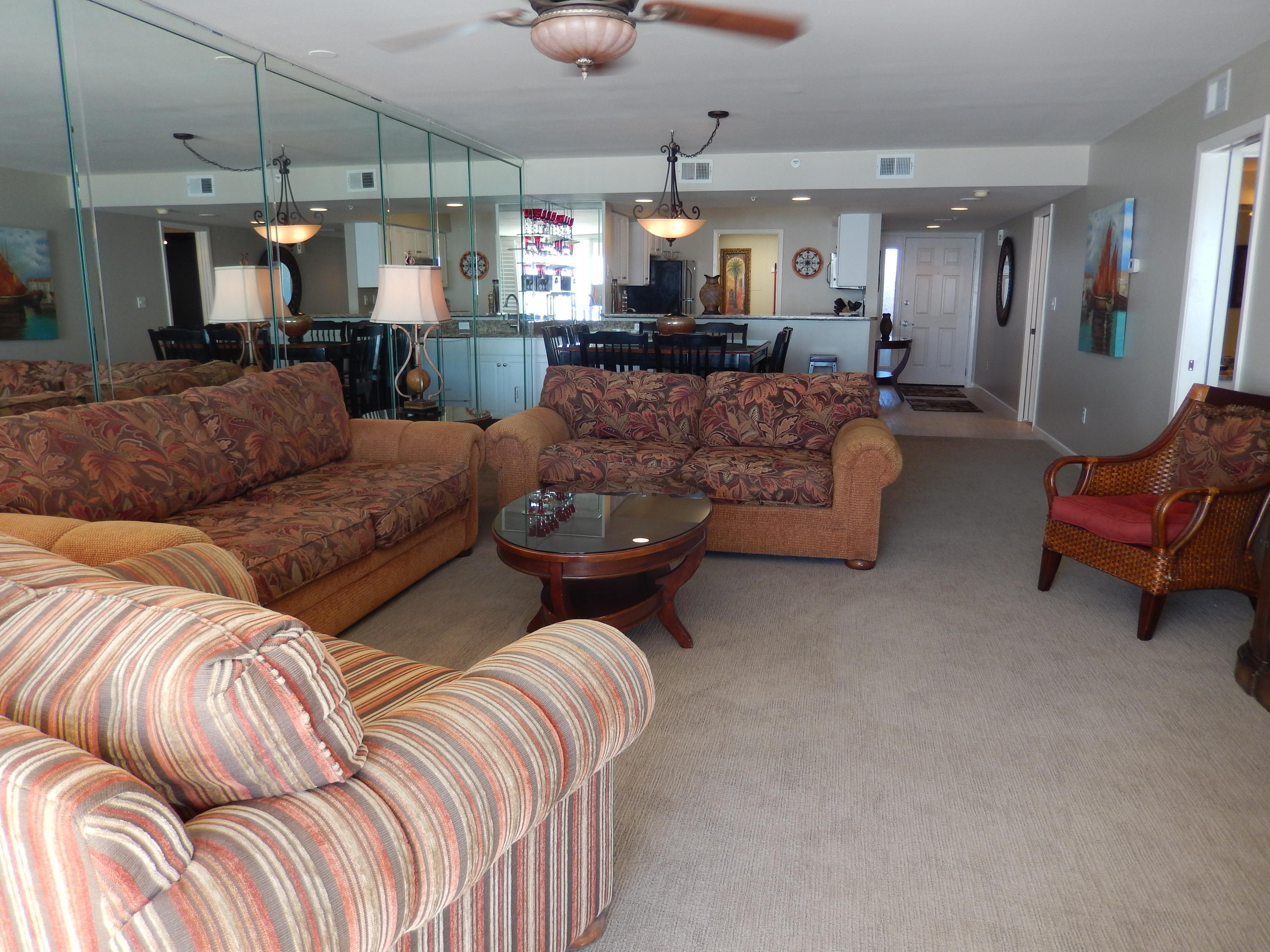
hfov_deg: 69.4
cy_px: 476
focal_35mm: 25
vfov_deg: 54.9
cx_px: 635
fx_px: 917
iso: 125
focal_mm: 4.5
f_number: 3.4
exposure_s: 1/50
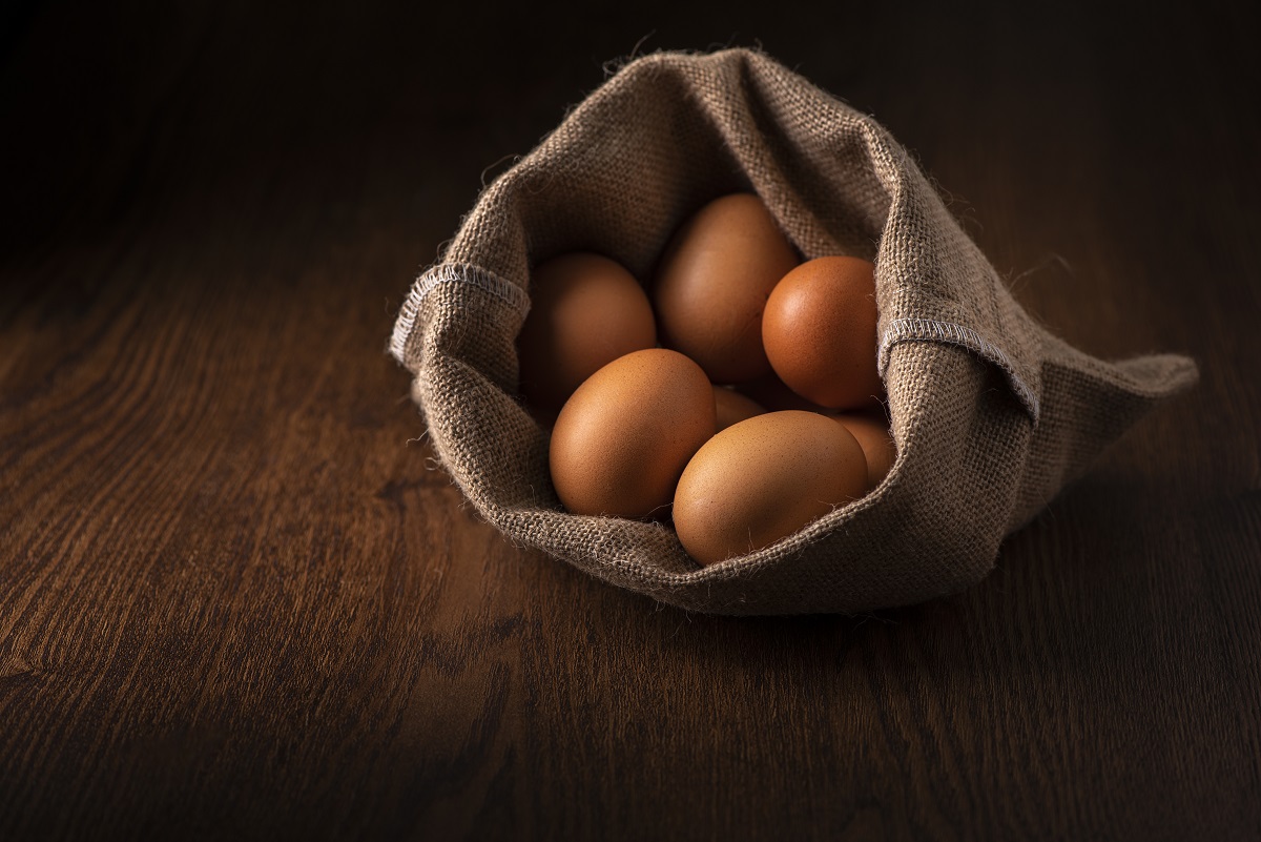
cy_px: 421
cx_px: 630
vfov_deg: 13.1
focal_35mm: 105
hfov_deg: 19.4
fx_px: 3679
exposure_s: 1/10
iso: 50
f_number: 6.3
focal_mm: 105
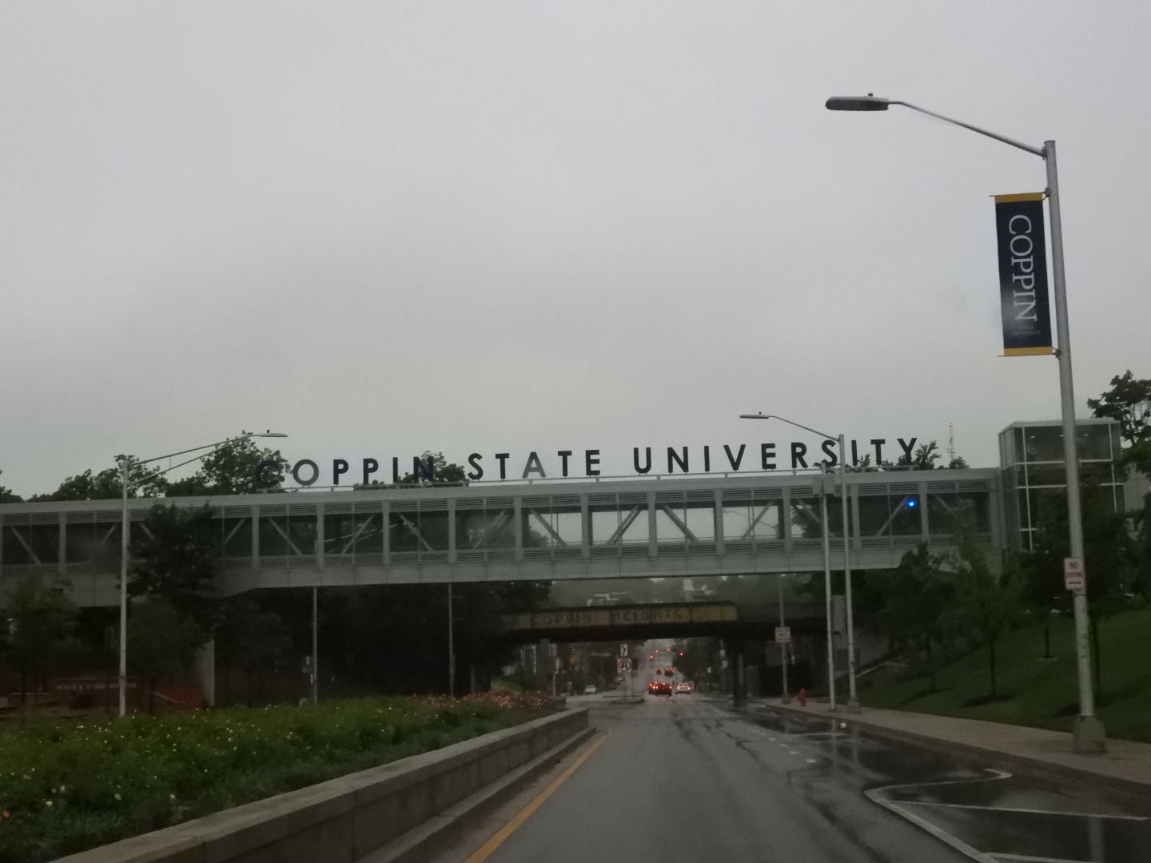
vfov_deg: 32.2
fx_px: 1496
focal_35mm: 45
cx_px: 576
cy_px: 432
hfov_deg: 42.1
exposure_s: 1/1600
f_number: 4
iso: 1600
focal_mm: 8.1
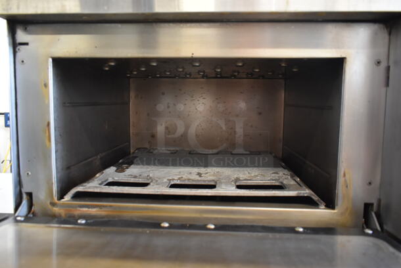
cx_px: 200
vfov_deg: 48.0
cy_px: 134
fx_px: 301
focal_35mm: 27
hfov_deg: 67.3
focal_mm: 18
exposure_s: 1/30
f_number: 3.5
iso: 1100
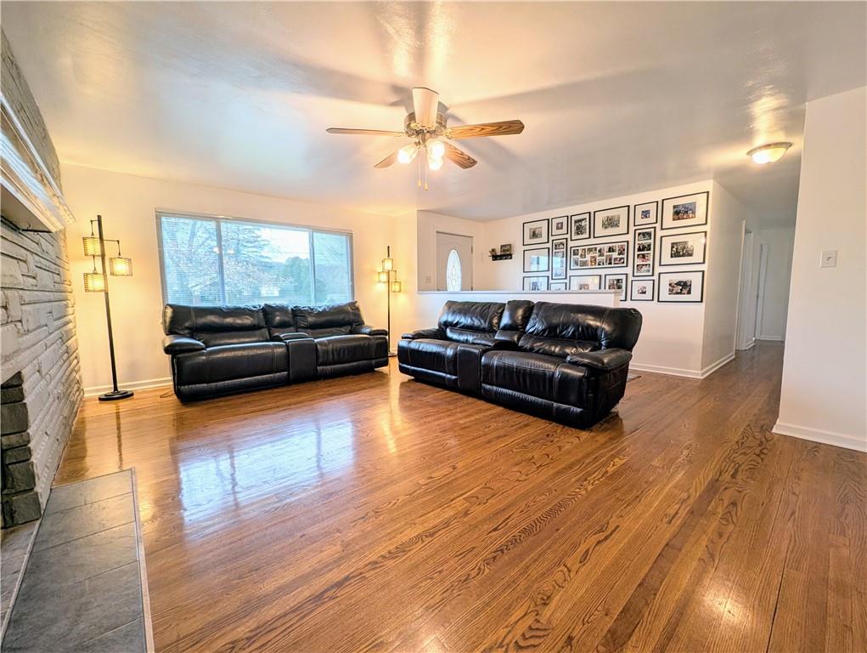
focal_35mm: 13
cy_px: 326
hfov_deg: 106.1
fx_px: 326
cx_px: 434
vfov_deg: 90.0
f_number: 2.2
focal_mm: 1.95
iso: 59
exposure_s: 1/60
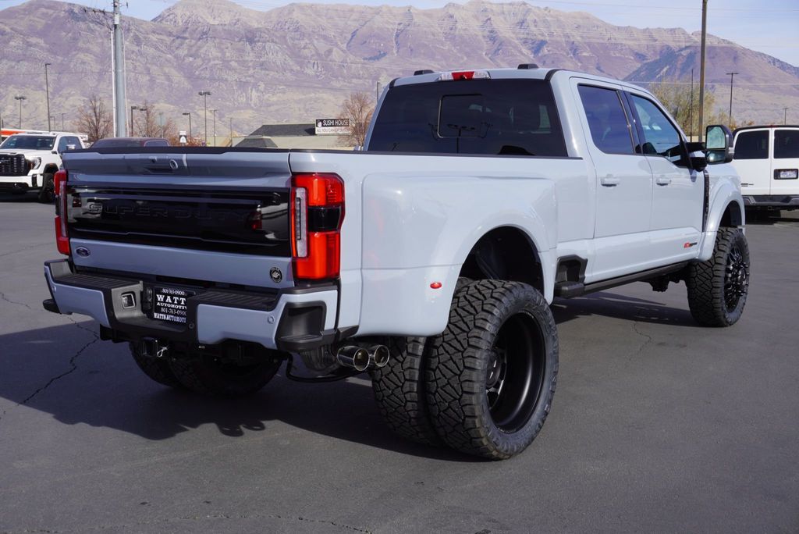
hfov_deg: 47.9
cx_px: 400
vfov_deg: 33.1
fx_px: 899
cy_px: 267
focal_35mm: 40
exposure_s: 1/125
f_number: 10
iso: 100
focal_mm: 27
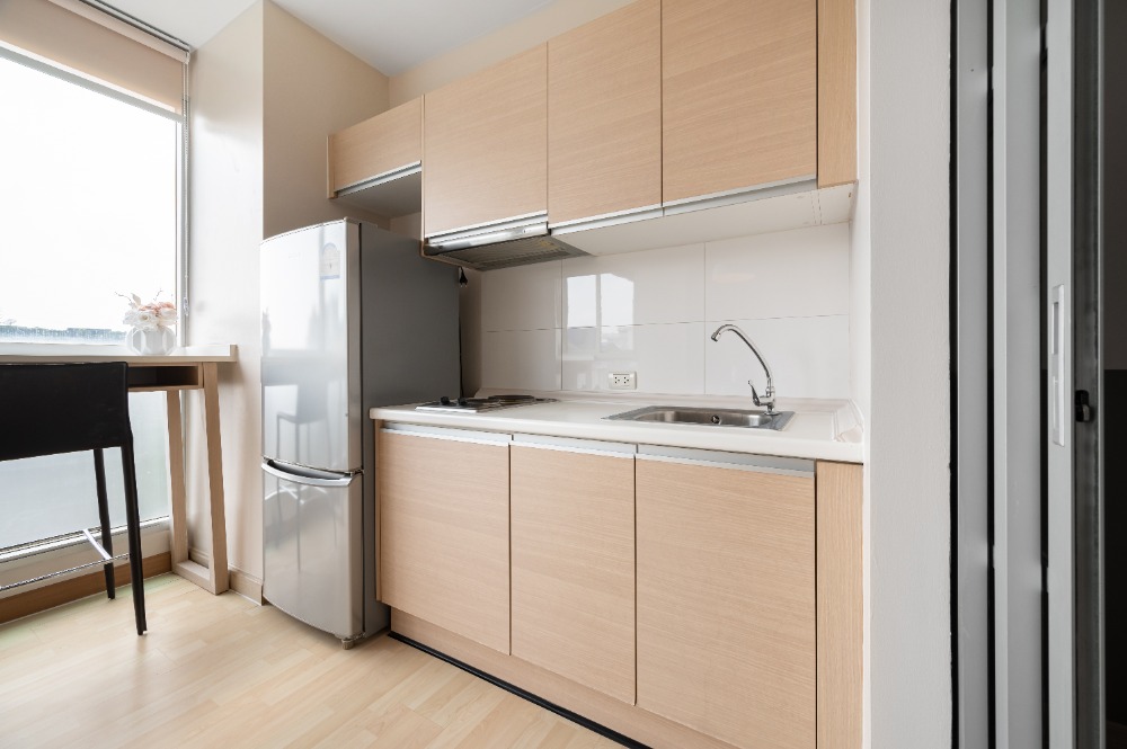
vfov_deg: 81.1
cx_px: 564
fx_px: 438
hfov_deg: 104.3
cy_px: 374
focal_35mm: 14
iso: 200
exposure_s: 1/320
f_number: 8
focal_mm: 14
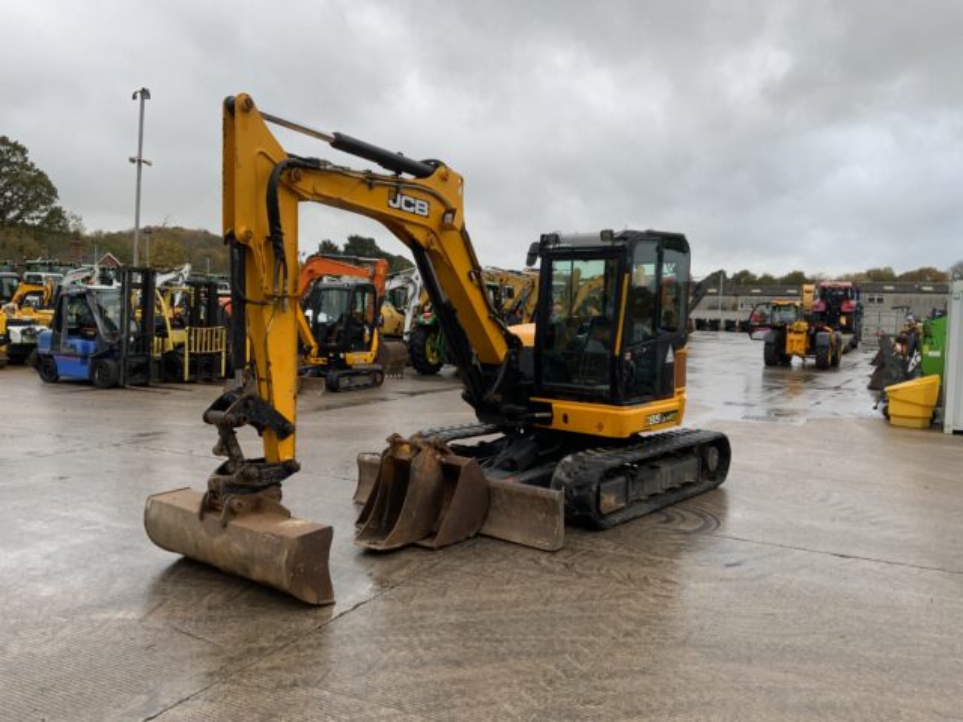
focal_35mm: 29
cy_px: 361
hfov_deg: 61.7
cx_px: 482
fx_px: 807
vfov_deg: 48.2
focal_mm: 3
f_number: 1.8
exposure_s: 1/122
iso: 20
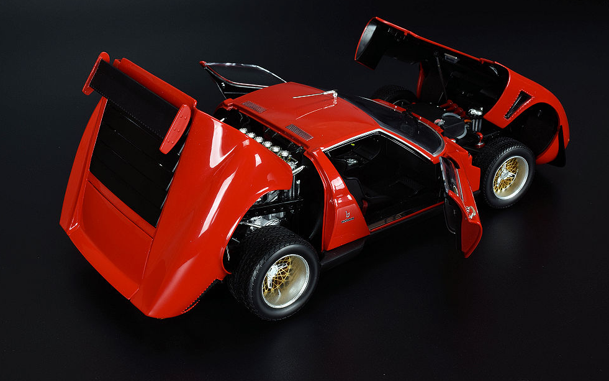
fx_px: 880
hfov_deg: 38.2
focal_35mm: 53
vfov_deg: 24.4
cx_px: 307
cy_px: 178
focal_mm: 34
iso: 100
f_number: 20
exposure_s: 1/1.3
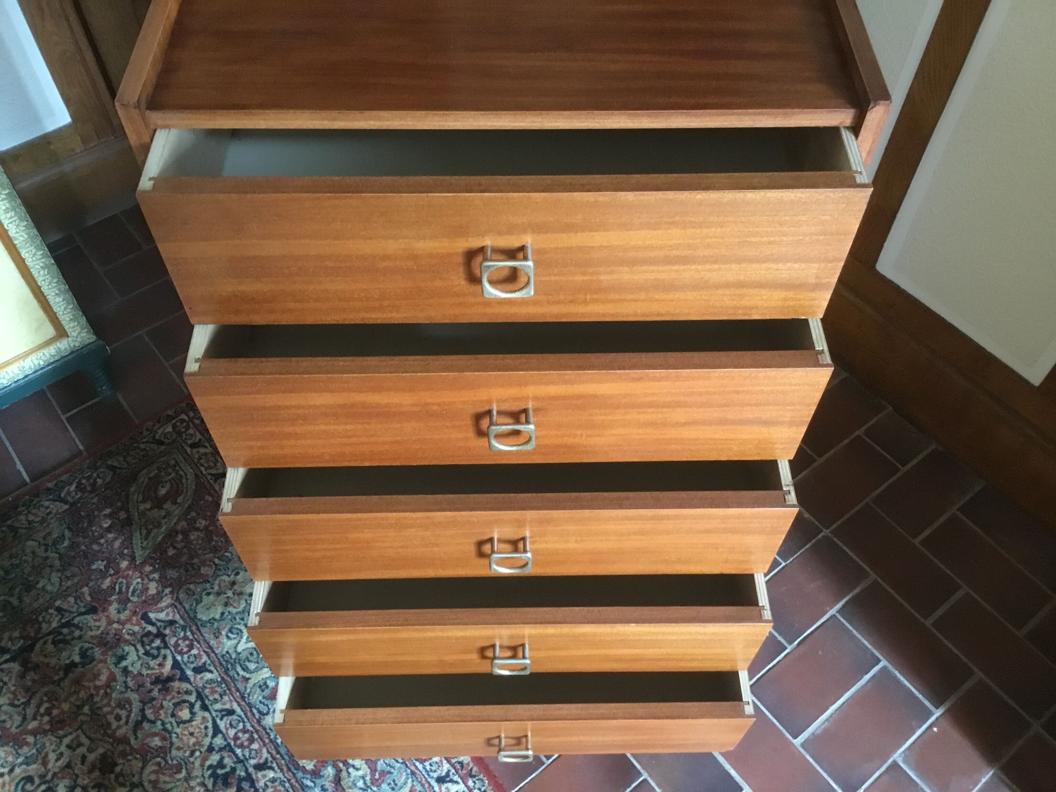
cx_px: 528
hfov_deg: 58.4
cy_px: 396
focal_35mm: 31
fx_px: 946
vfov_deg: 45.4
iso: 400
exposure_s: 1/17
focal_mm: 3.3
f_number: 2.4
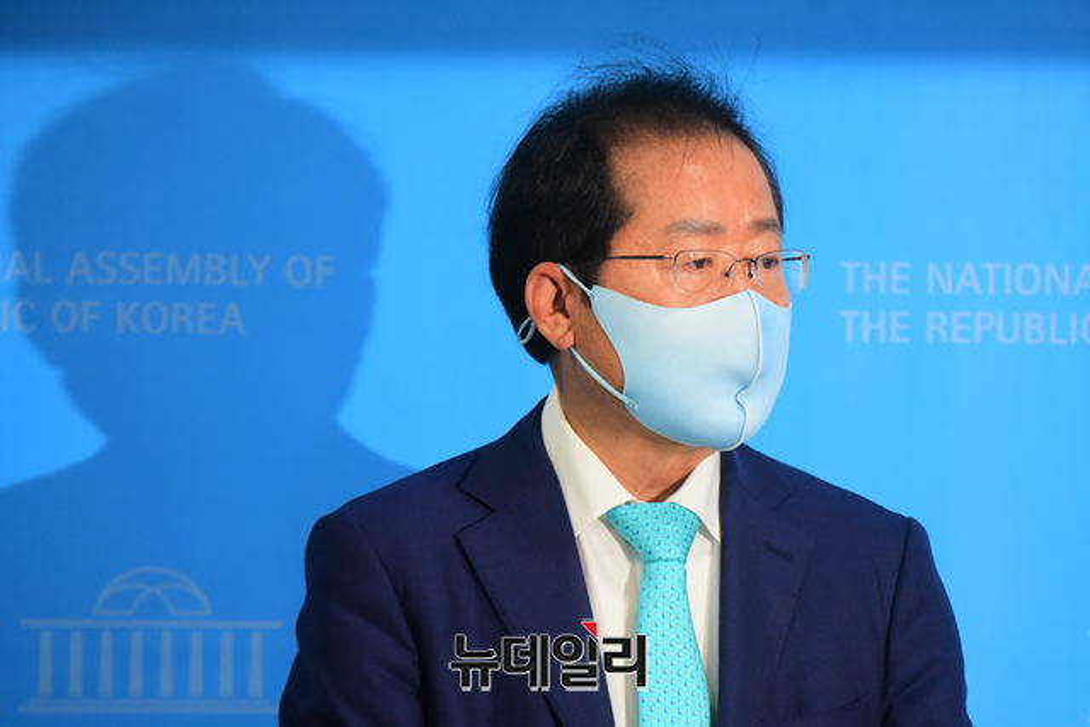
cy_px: 364
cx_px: 545
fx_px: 10296
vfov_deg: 4.0
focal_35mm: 340
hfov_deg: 6.1
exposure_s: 1/400
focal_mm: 340
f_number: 5.6
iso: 4000
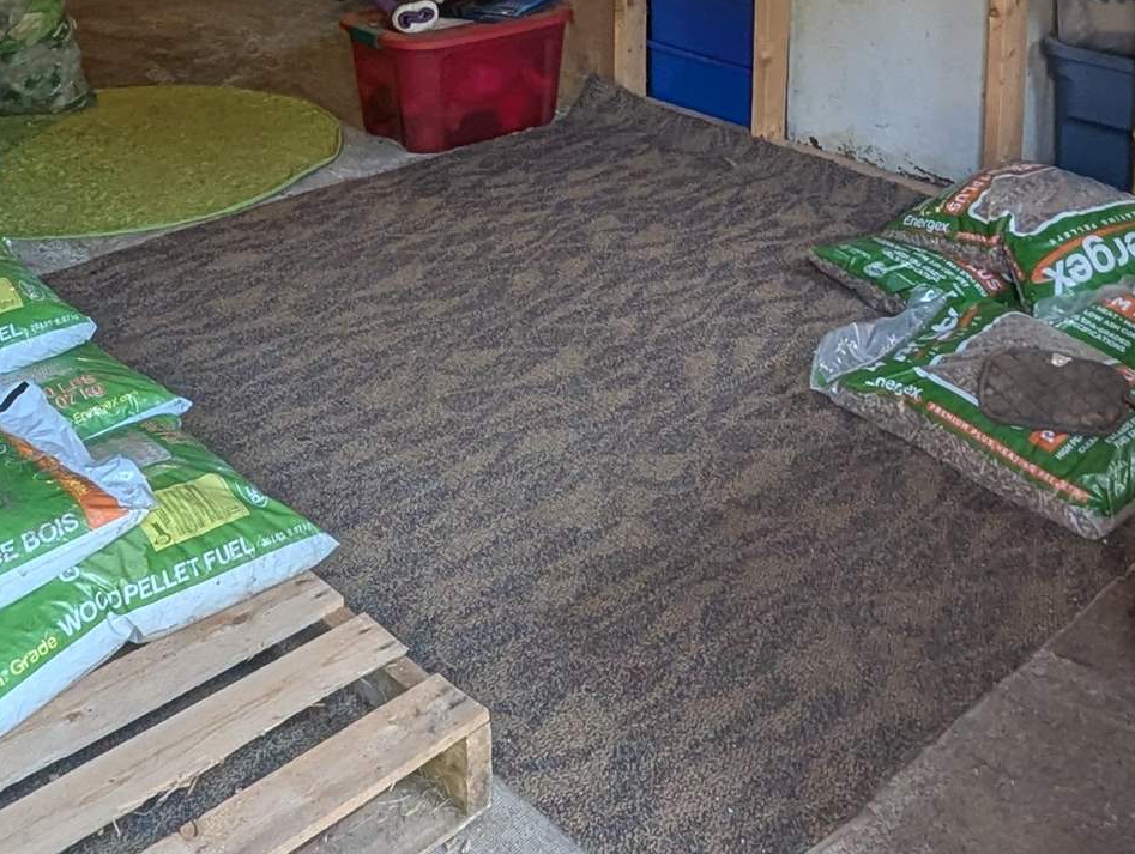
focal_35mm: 42
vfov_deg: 28.9
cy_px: -219
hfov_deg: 44.7
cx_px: 600
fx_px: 1379
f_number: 2.2
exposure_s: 1/24
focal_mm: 1.95
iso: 41
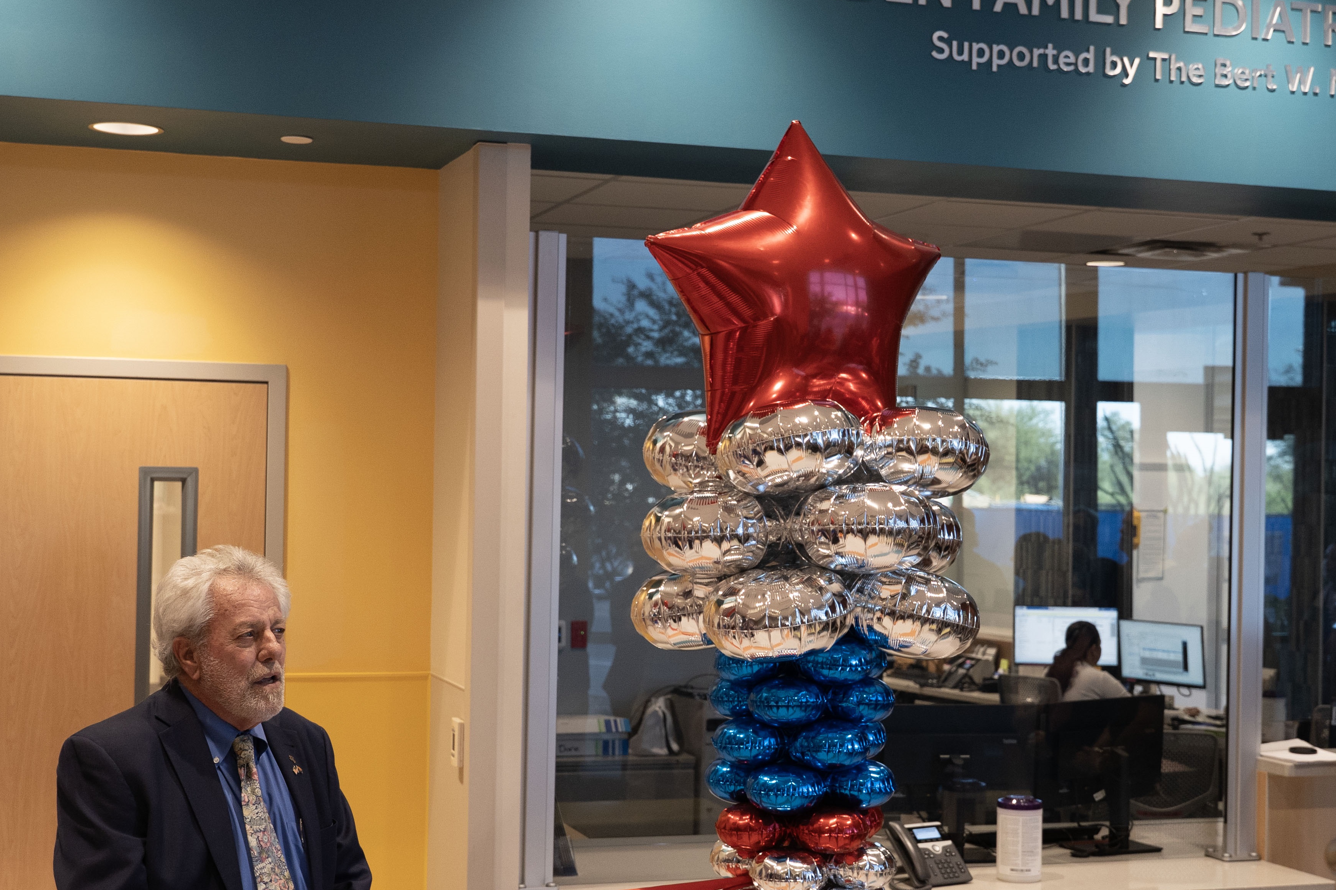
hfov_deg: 35.7
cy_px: 467
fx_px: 2073
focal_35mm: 56
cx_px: 668
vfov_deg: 24.2
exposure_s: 1/160
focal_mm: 32.5
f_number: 4
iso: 1250
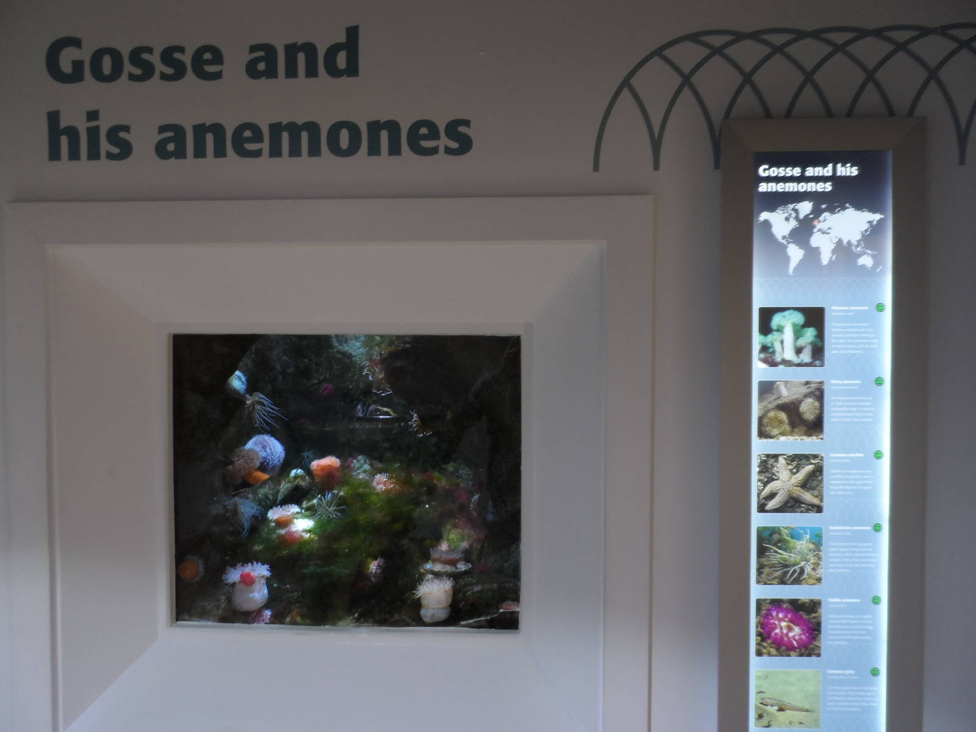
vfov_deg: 56.8
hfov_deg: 71.6
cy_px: 366
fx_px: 677
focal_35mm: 24
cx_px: 488
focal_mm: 4
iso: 80
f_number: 3.2
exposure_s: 1/3
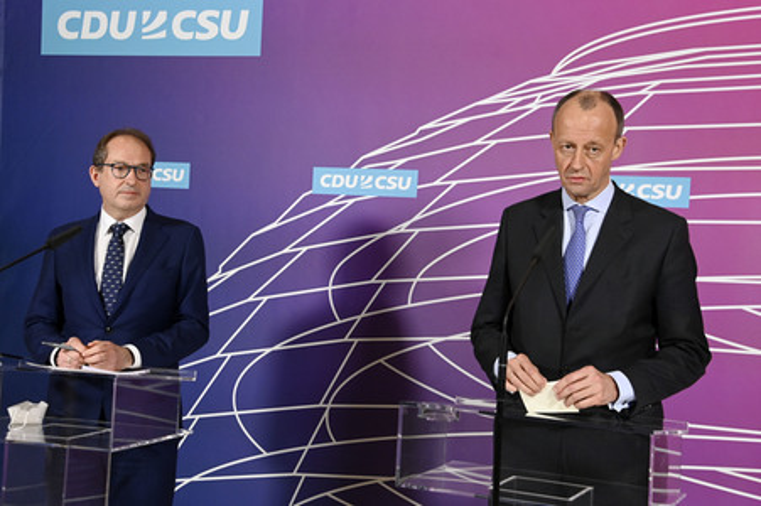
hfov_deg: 34.5
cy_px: 253
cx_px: 380
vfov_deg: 23.3
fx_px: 1225
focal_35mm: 58
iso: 4000
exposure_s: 1/250
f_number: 5.6
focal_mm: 58
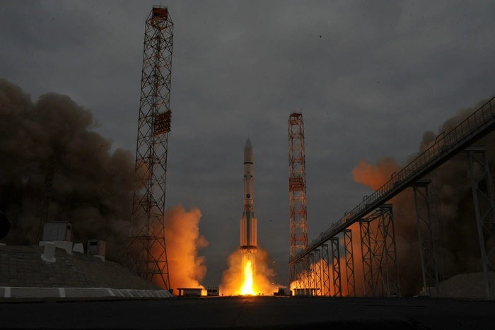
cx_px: 248
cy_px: 165
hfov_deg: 58.7
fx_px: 440
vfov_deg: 41.1
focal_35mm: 32
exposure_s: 1/1250
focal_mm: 32
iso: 640
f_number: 22
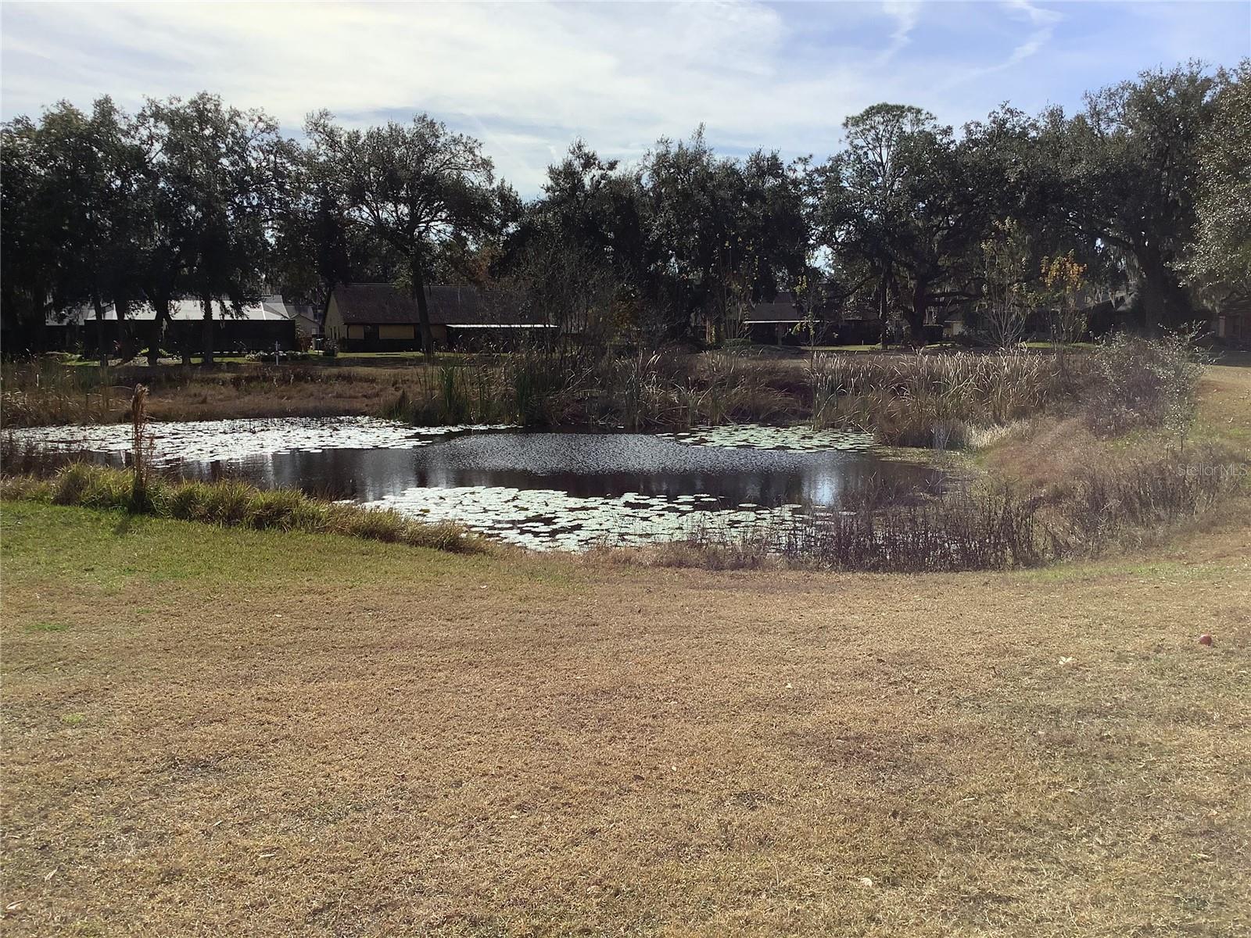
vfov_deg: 45.4
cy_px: 469
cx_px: 626
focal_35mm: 31
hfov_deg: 58.4
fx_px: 1120
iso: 25
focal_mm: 3.3
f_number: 2.4
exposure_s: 1/1508
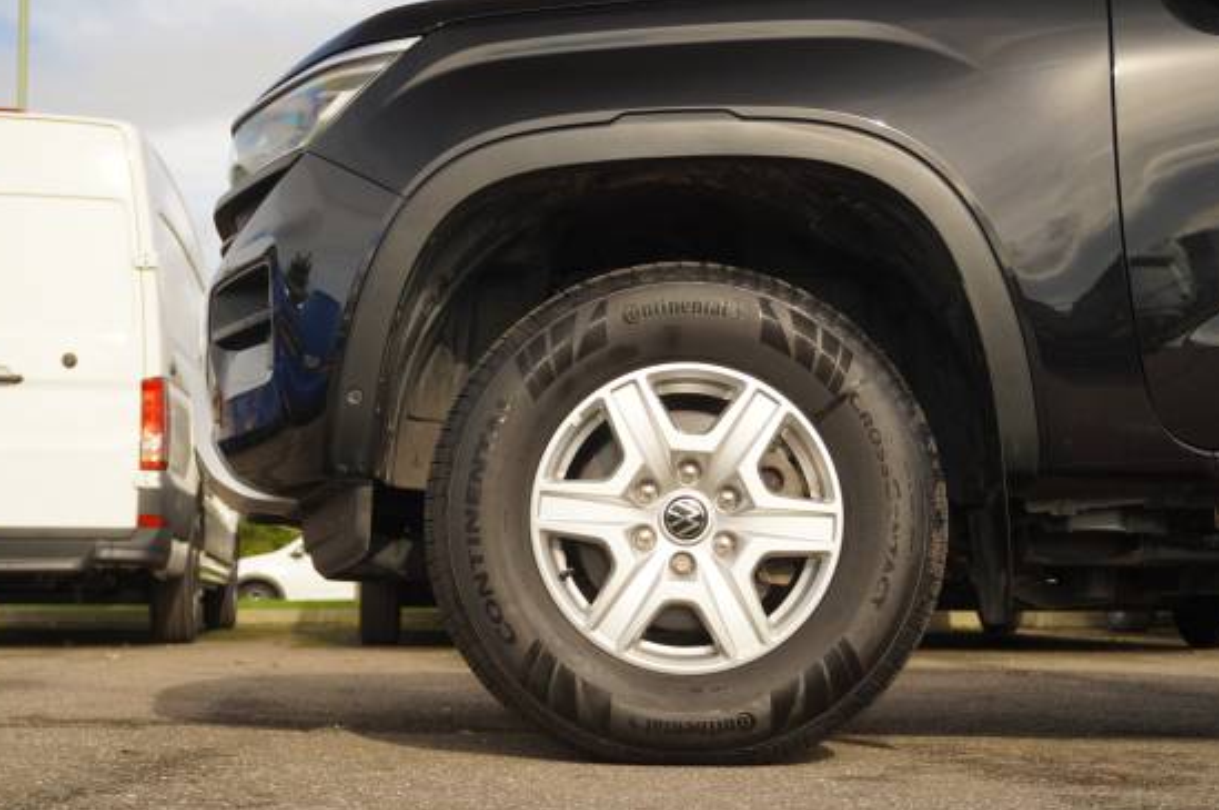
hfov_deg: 35.6
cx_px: 540
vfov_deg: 24.1
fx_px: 1894
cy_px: 419
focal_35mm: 56
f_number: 5
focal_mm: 32
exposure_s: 1/200
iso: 100
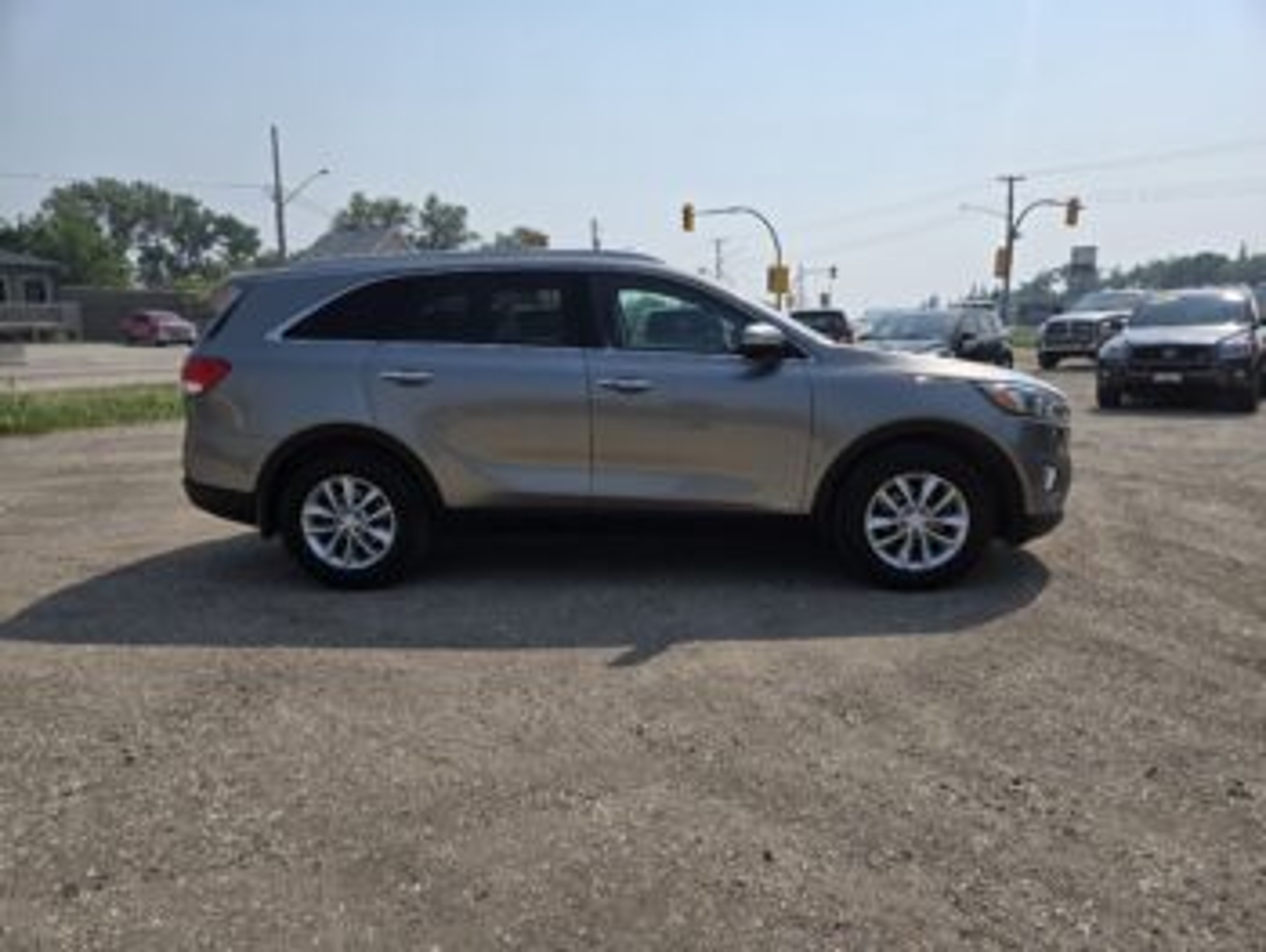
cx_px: 633
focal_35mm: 23
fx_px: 842
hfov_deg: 73.9
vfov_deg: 58.9
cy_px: 476
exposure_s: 1/3211
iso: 25
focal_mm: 5.4
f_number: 1.8
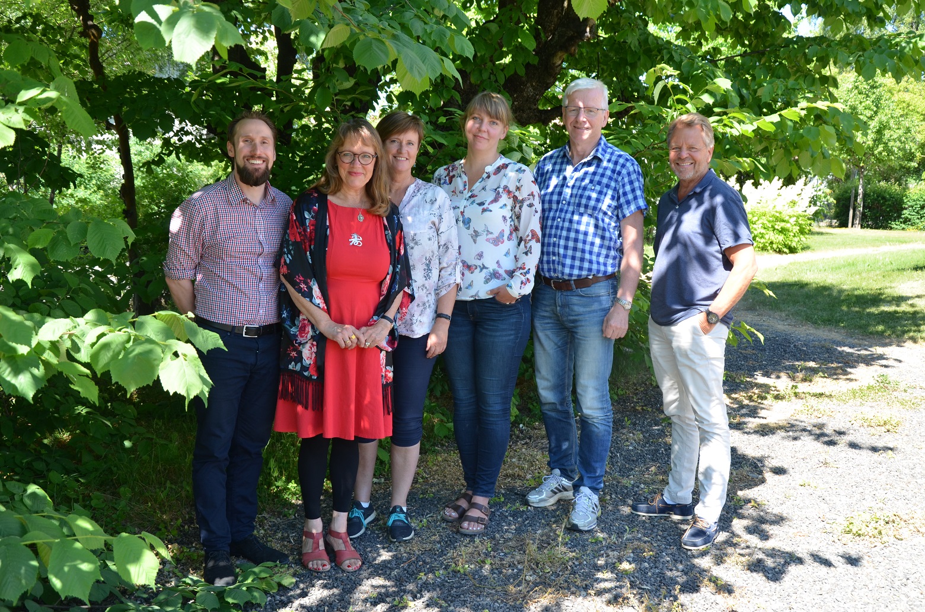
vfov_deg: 36.7
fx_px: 923
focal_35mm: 36
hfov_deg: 53.2
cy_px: 306
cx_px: 462
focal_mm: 24
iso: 200
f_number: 6.3
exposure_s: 1/160
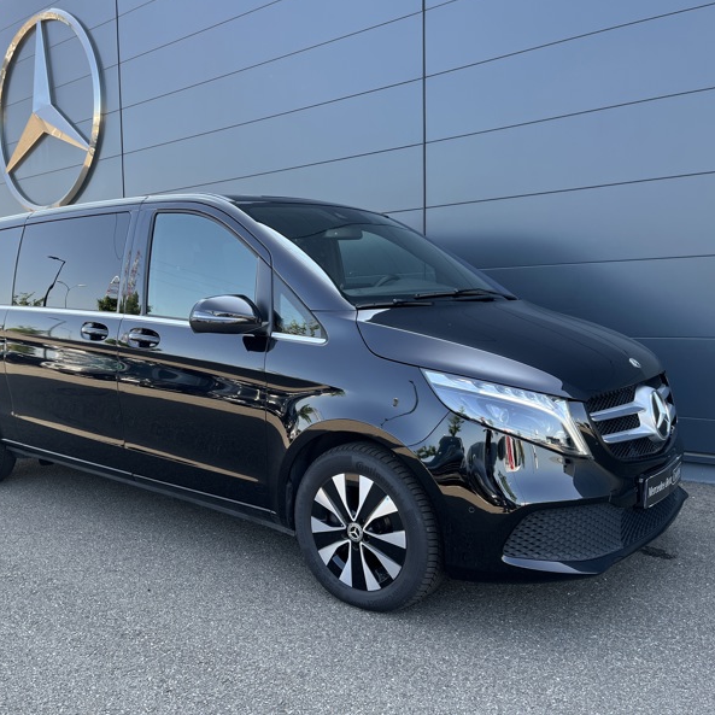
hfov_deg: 52.2
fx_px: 724
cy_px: 354
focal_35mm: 31
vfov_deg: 52.5
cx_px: 292
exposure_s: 1/327
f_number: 1.6
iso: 50
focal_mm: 5.1
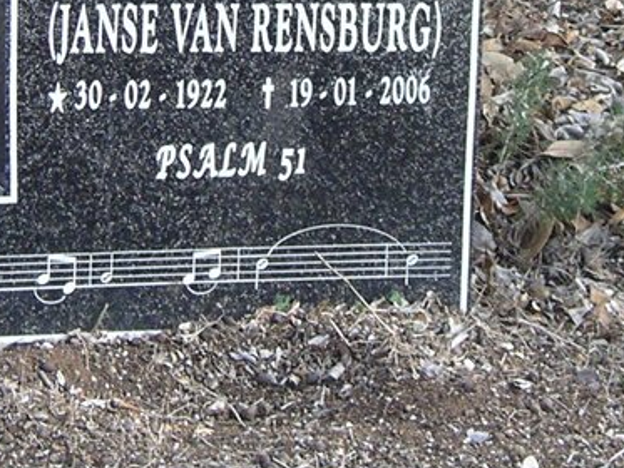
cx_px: 125
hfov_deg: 8.8
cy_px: -124
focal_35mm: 225
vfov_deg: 6.6
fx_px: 4057
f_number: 3.5
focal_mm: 10.8
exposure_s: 1/125
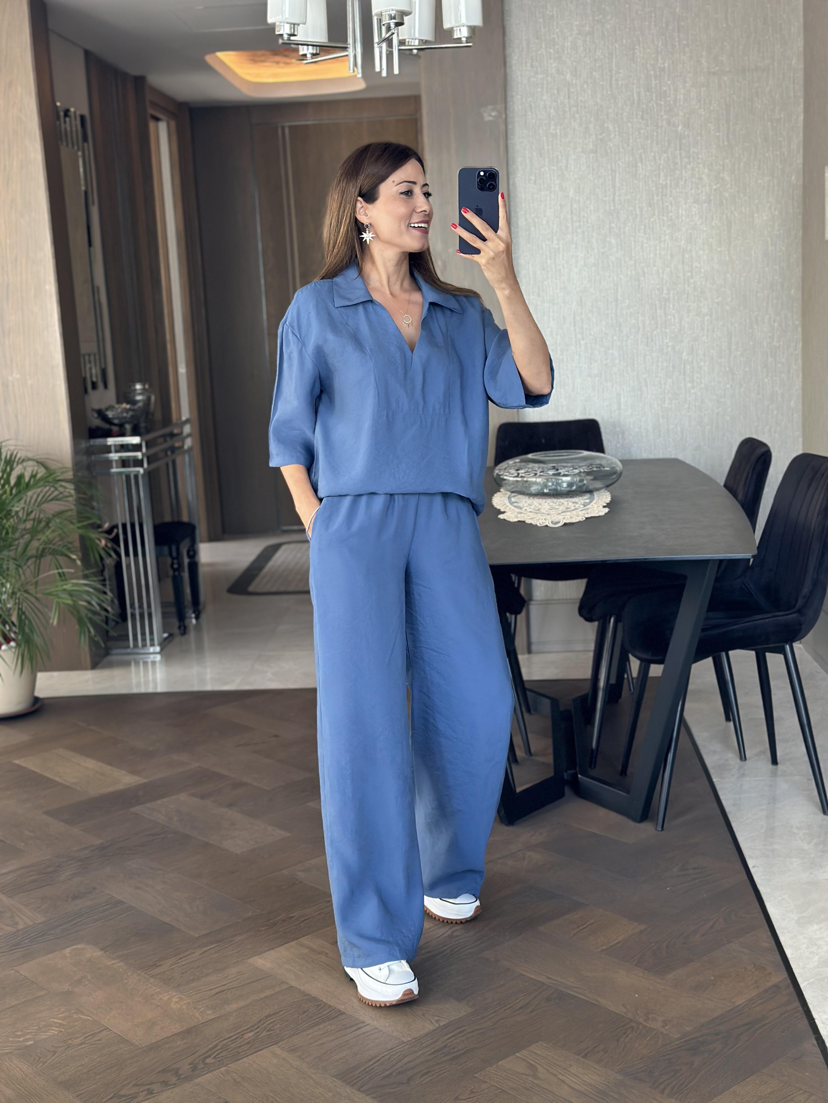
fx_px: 1531
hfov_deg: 30.3
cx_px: 414
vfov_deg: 39.7
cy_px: 552
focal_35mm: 48
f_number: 1.78
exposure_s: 1/60
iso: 160
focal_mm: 6.86
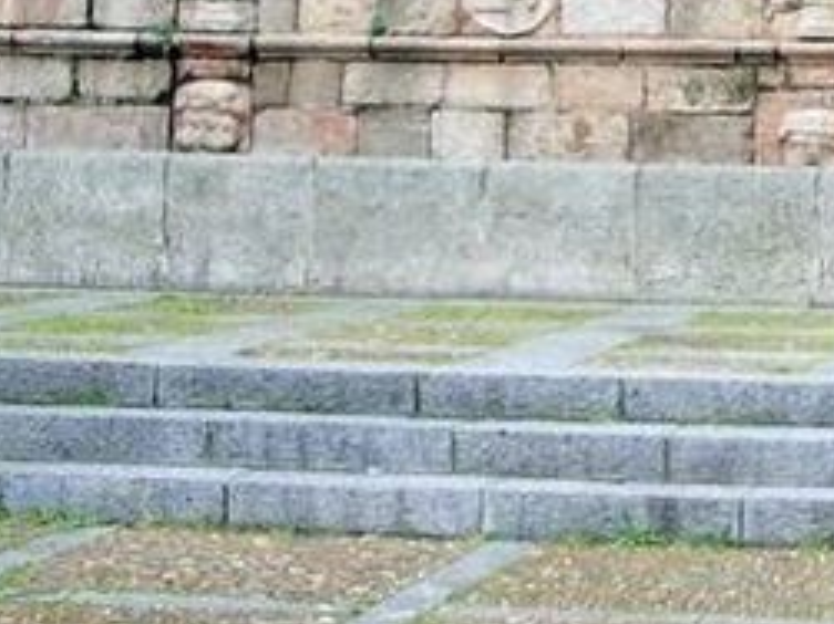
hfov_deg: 14.9
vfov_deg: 11.7
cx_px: 1186
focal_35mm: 124
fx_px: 2986
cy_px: -123
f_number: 2.6
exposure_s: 1/100
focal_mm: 5.8
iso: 50
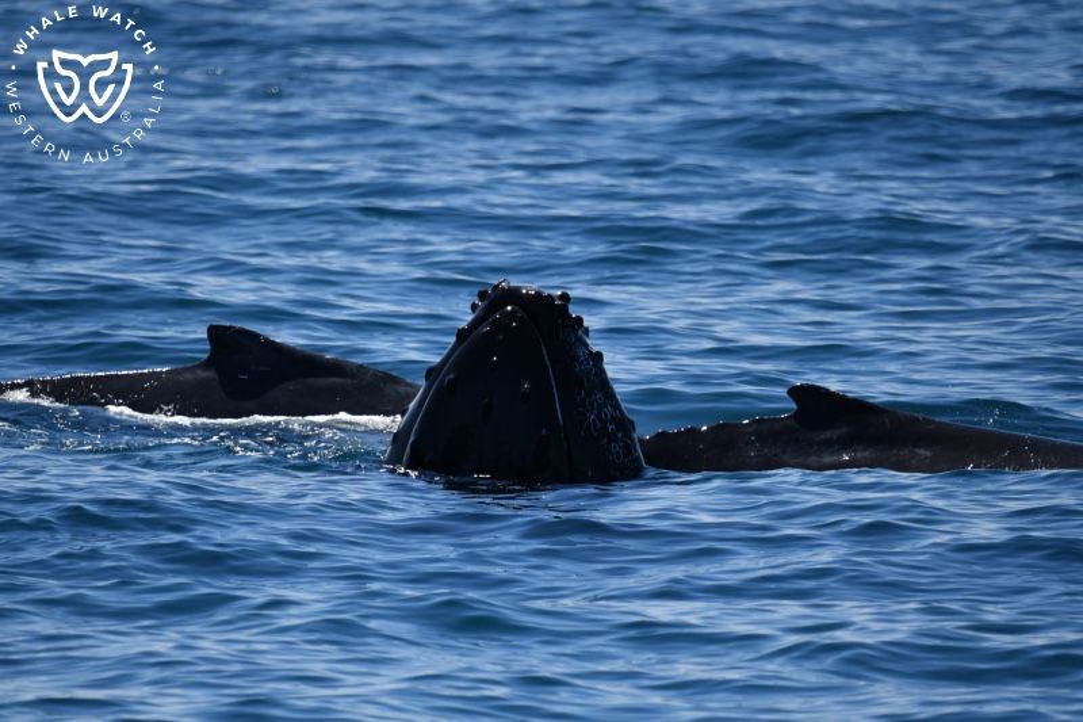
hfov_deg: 3.4
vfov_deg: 2.3
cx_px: 542
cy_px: 361
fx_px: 18045
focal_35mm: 600
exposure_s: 1/8000
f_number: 6.3
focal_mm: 600
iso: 1100
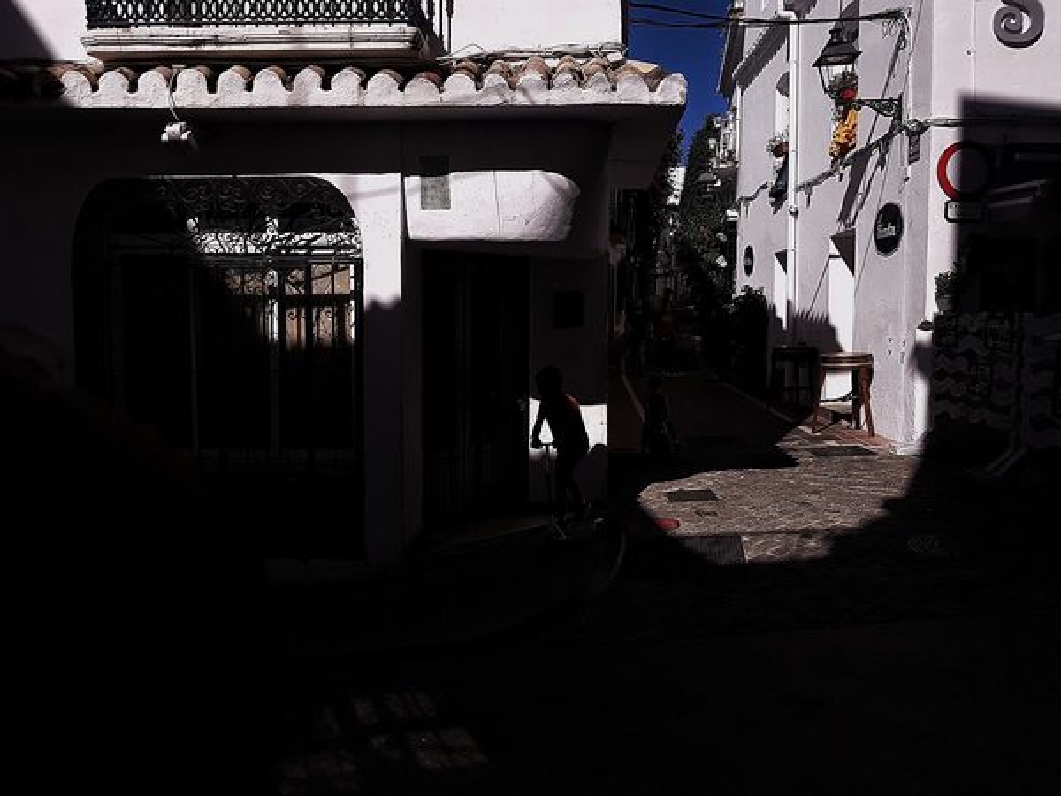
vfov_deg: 53.1
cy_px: 398
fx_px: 797
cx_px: 530
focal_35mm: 26
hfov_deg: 67.3
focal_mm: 4.2
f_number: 1.7
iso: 80
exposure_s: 1/12000
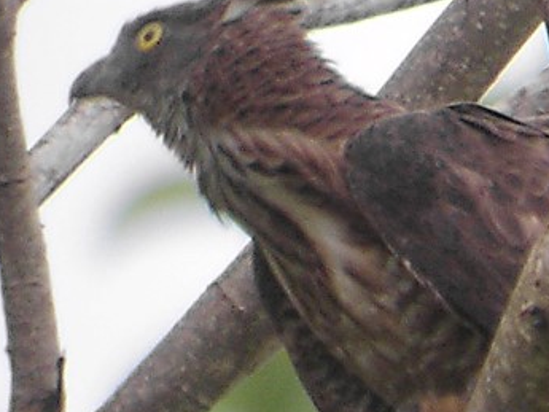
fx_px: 7615
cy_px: 447
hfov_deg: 4.1
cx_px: 463
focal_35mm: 480
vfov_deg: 3.1
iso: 100
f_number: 4.9
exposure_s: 1/34
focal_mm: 17.4
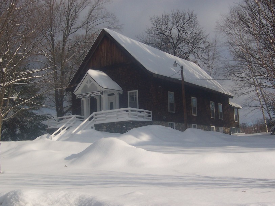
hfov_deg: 36.8
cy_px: 103
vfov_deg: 28.0
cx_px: 138
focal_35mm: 52
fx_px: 413
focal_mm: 8
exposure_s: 1/1000
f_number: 6.7
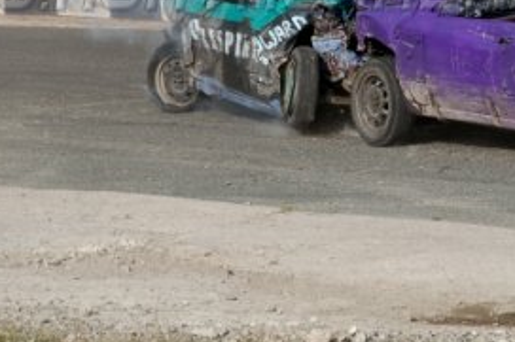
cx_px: 432
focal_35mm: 275
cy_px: -4
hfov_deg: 7.5
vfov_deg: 5.0
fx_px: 3931
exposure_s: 1/1000
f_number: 5.6
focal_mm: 78
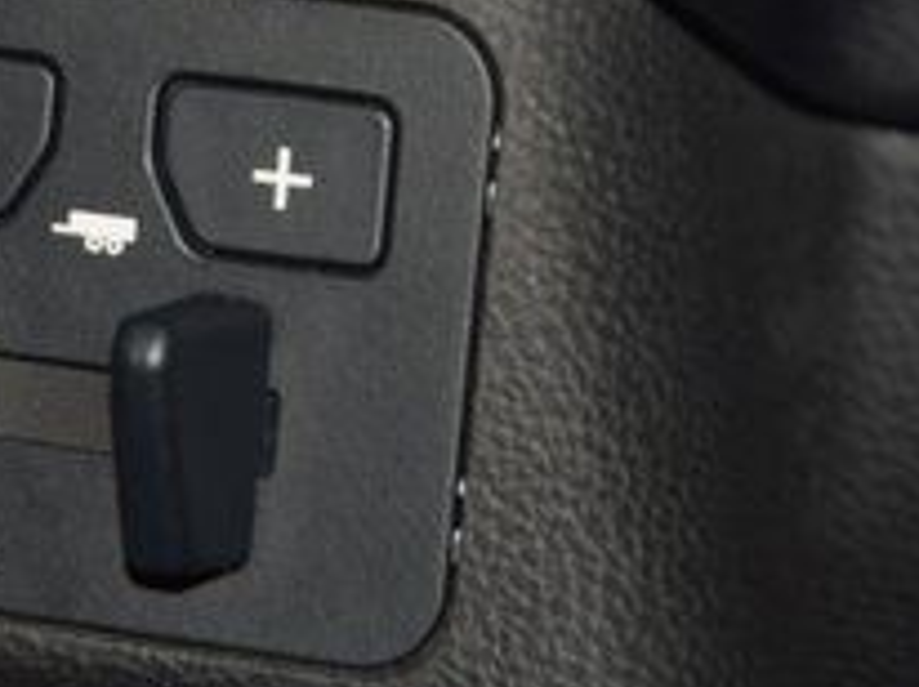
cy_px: -74
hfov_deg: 6.3
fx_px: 8327
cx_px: 112
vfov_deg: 4.7
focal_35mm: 314
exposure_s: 1/125
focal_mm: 70
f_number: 8
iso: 100
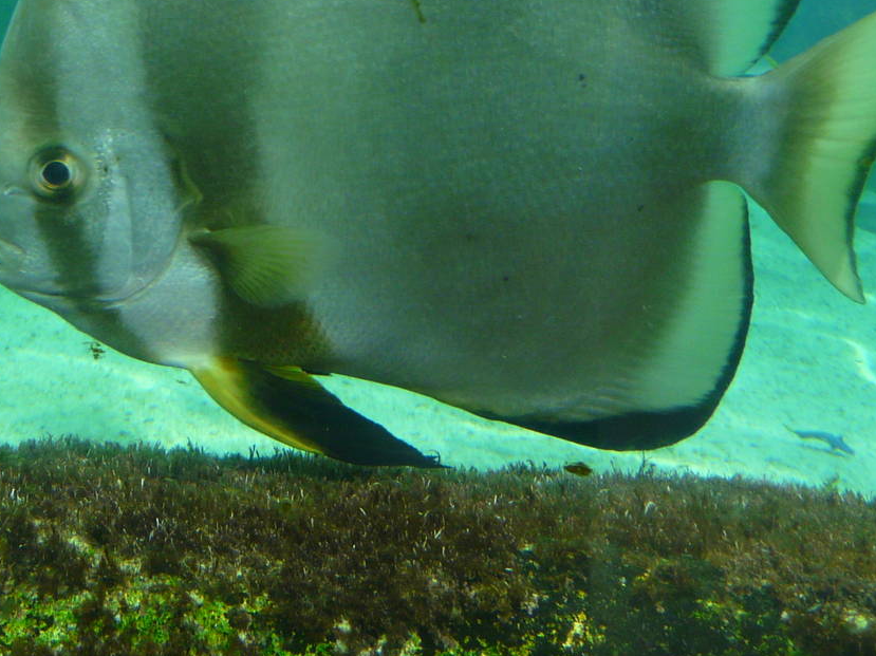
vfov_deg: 25.3
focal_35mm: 56
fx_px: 1417
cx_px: 238
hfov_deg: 33.8
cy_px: 69
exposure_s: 1/125
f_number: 3.6
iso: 125
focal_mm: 4.7
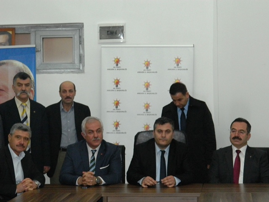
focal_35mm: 103
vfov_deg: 14.4
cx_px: 134
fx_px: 800
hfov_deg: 19.1
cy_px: 101
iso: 640
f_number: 4.5
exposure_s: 1/60
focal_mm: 18.6
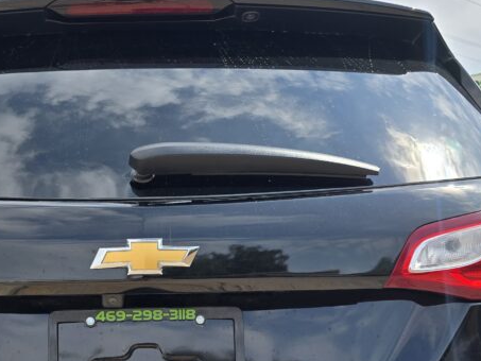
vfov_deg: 26.9
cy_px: 337
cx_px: 139
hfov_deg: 36.2
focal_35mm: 52
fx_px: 723
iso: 12
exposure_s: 1/902
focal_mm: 6.3
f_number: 1.7
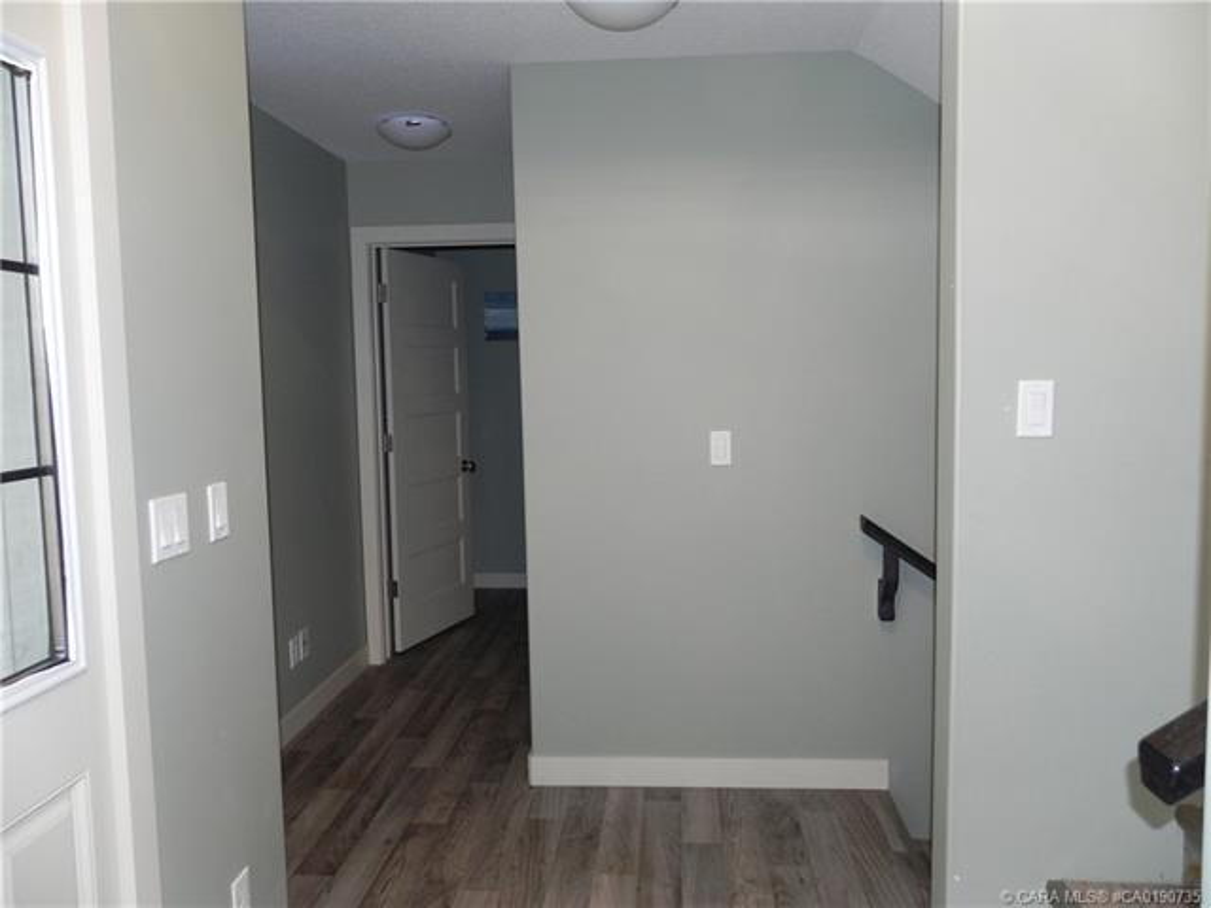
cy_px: 454
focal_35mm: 26
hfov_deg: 67.3
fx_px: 910
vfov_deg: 53.1
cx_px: 606
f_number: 2.8
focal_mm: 4.6
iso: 200
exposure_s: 1/30
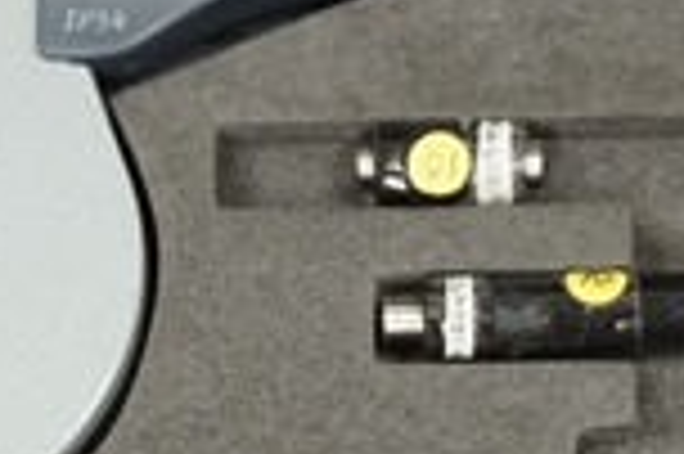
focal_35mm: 163
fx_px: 3101
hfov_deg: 12.6
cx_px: 225
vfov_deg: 8.3
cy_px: 620
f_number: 4
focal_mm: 23
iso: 2000
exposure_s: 1/160
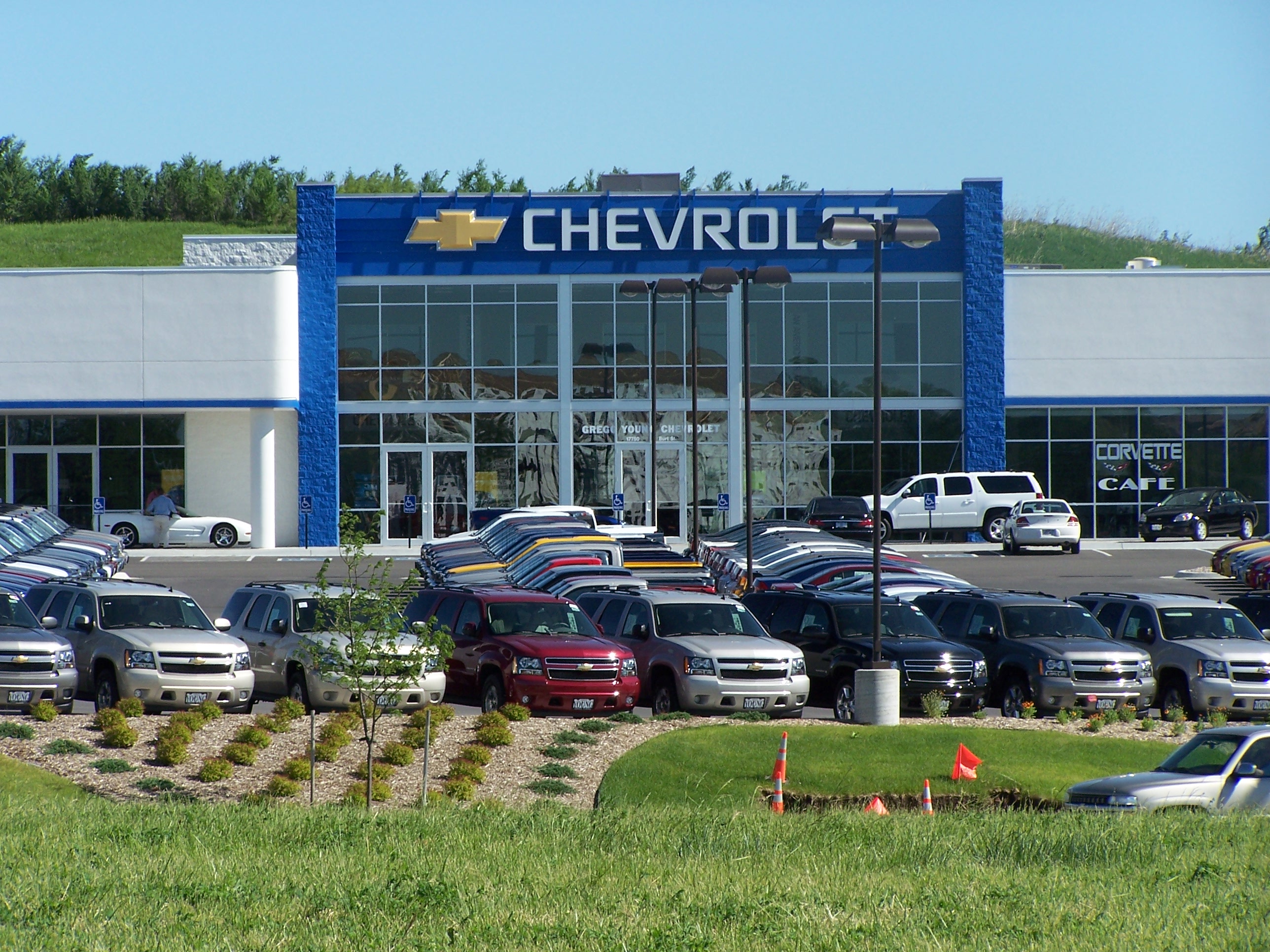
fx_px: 6934
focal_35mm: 189
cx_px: 635
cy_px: 476
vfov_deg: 7.9
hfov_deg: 10.5
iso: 80
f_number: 4.5
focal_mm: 31.3
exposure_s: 1/750
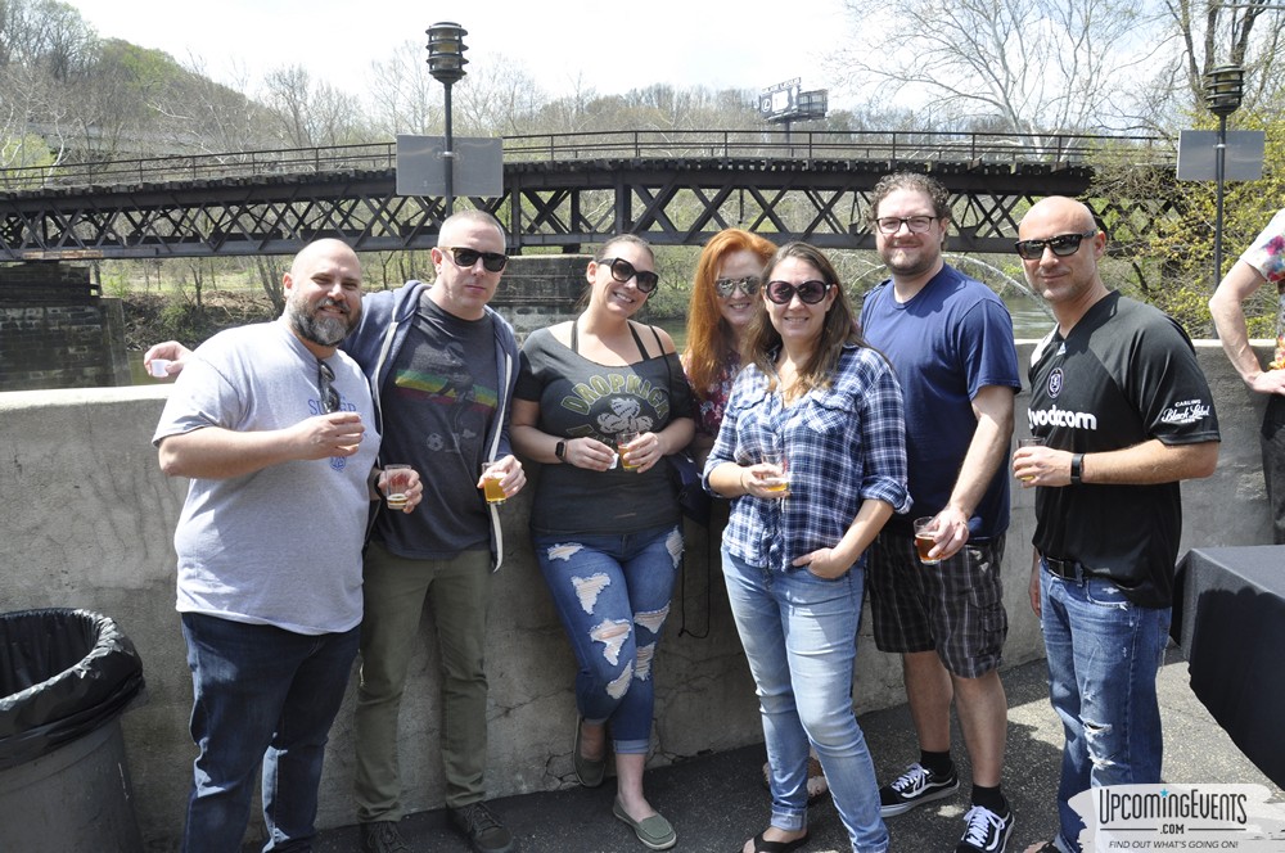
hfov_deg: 67.4
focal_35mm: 27
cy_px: 426
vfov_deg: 47.8
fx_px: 962
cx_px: 642
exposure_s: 1/160
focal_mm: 18
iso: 400
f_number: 13
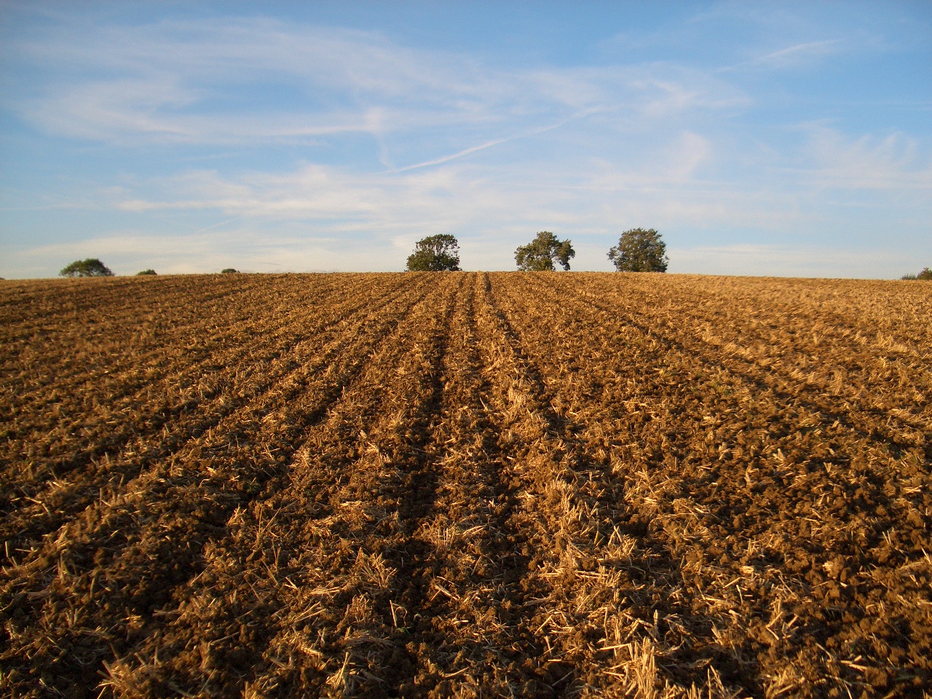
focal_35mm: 35
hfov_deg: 52.6
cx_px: 466
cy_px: 350
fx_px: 942
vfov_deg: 40.7
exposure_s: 1/500
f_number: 2.6
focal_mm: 5.8
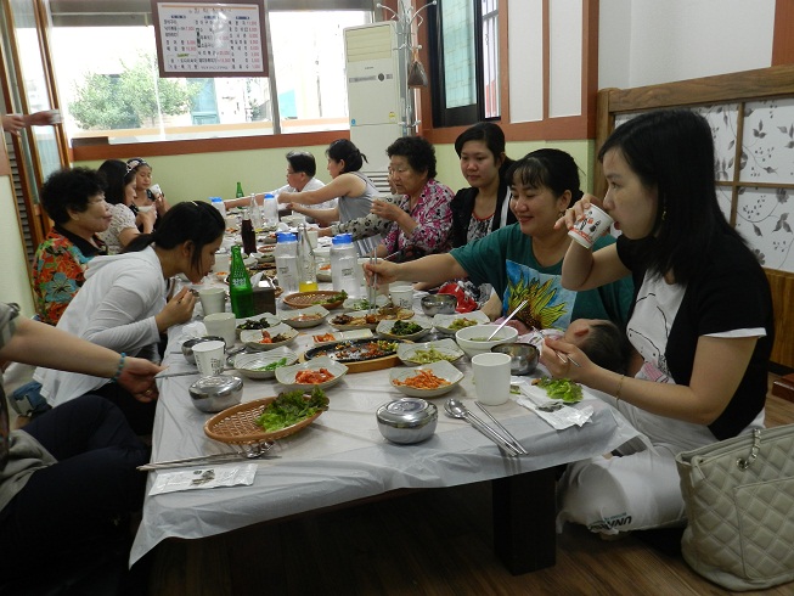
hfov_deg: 63.4
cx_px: 397
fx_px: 642
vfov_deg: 49.8
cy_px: 298
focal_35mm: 28
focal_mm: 5
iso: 220
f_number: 3.6
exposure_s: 1/30
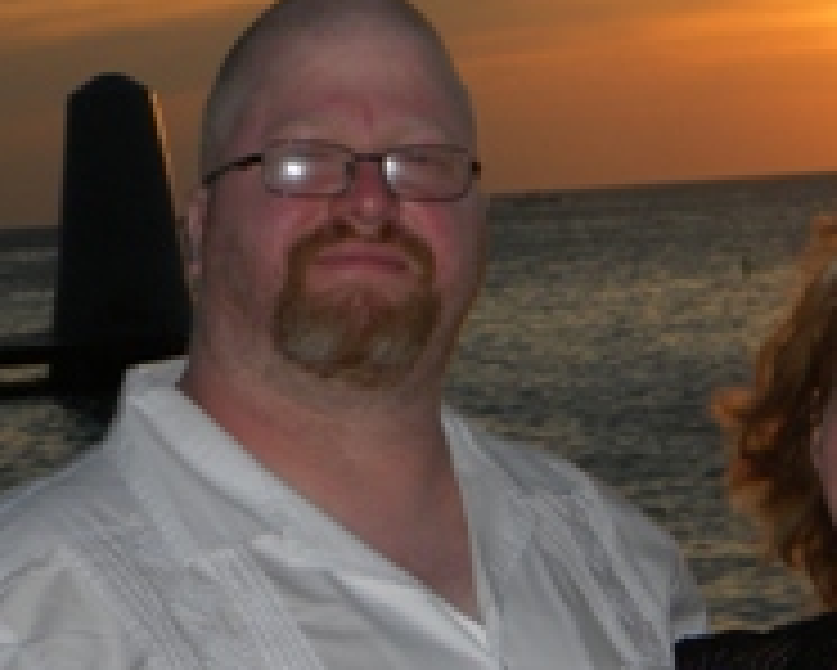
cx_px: 729
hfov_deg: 12.0
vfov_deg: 9.7
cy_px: 225
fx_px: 3966
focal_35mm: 160
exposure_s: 1/1000
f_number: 4.5
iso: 110
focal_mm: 15.1
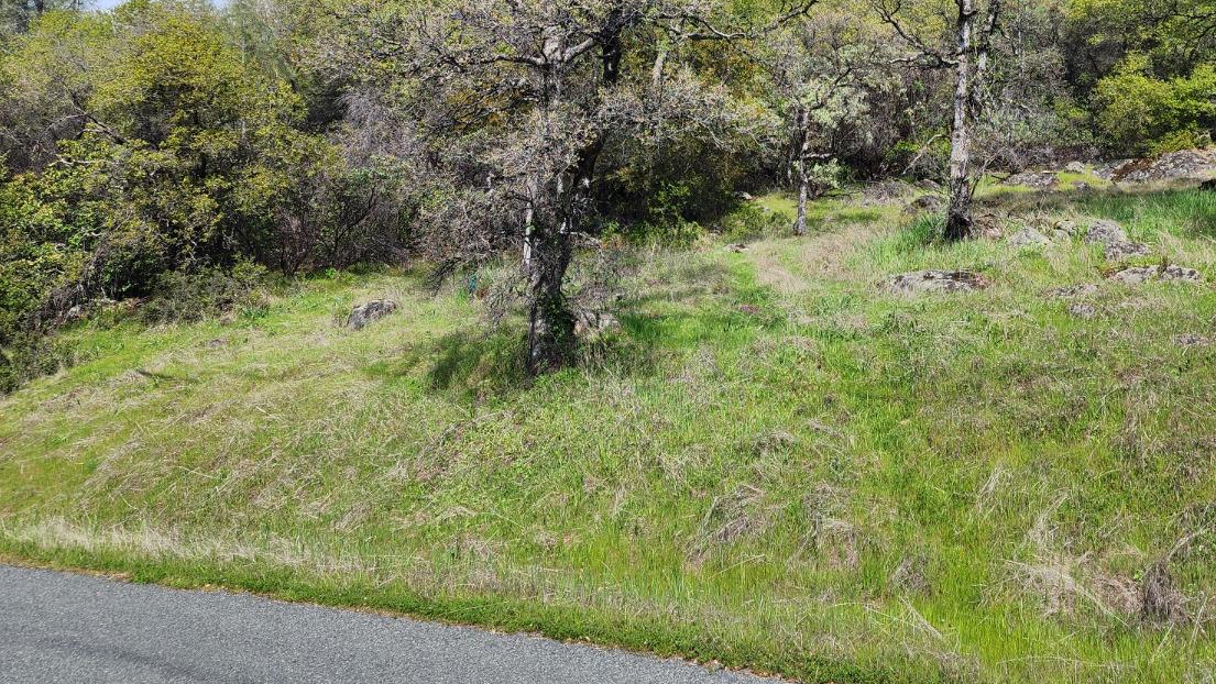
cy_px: 89
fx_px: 1096
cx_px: 728
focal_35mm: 34
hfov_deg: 57.6
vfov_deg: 33.1
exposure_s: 1/750
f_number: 1.8
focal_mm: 6.4
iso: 12
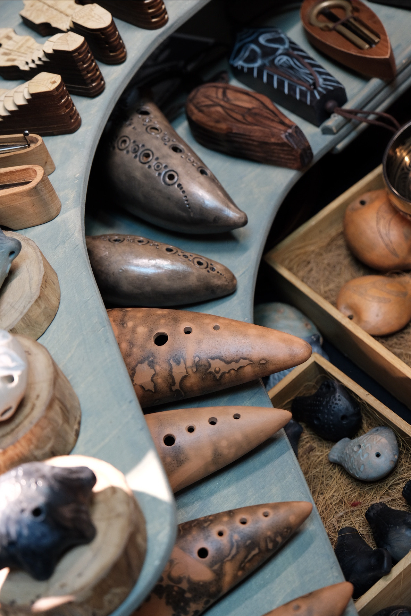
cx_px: 206
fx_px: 1096
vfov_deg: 31.4
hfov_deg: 21.2
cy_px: 308
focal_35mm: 64
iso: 1000
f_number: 4
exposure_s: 1/60
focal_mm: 42.9
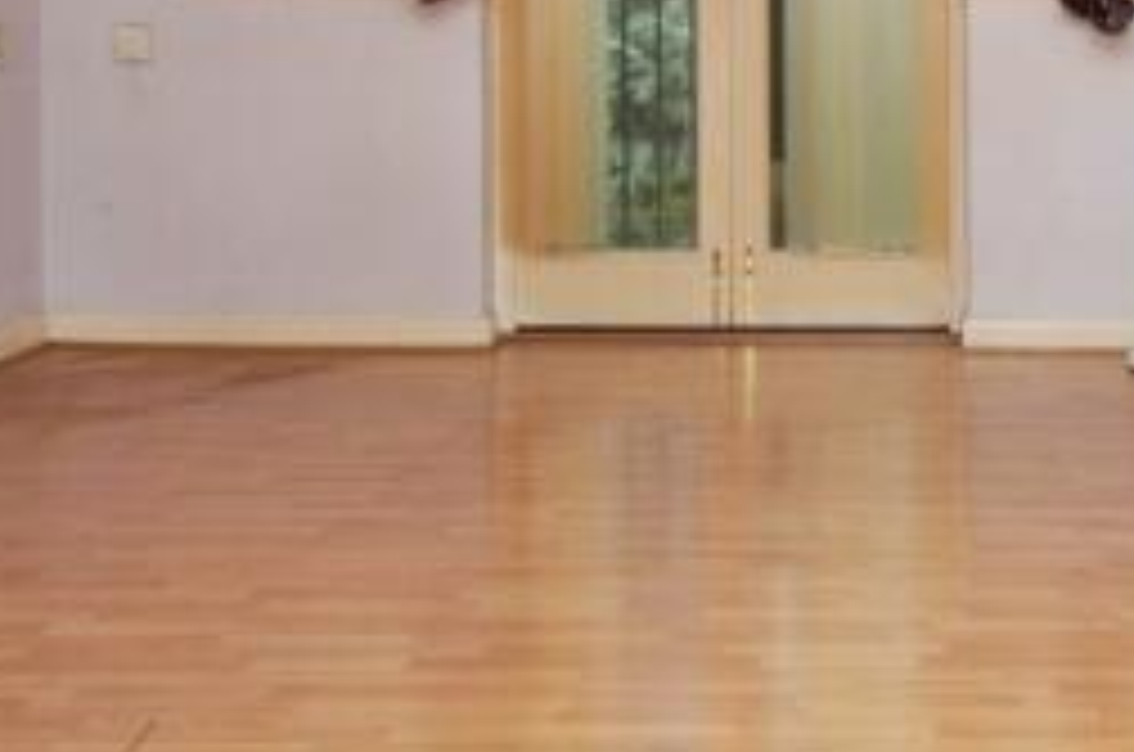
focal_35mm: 61
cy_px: 7
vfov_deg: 21.4
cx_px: 976
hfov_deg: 31.7
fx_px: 1918
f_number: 5
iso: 200
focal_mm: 10
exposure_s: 1/60
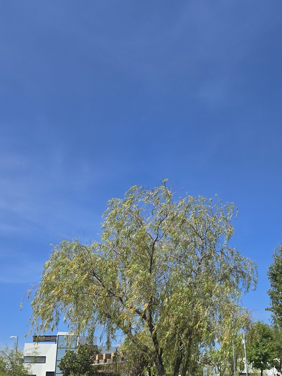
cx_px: 176
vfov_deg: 46.2
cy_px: 280
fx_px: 424
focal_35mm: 39
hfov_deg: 36.6
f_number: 1.7
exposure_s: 1/904
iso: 12
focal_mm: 6.3
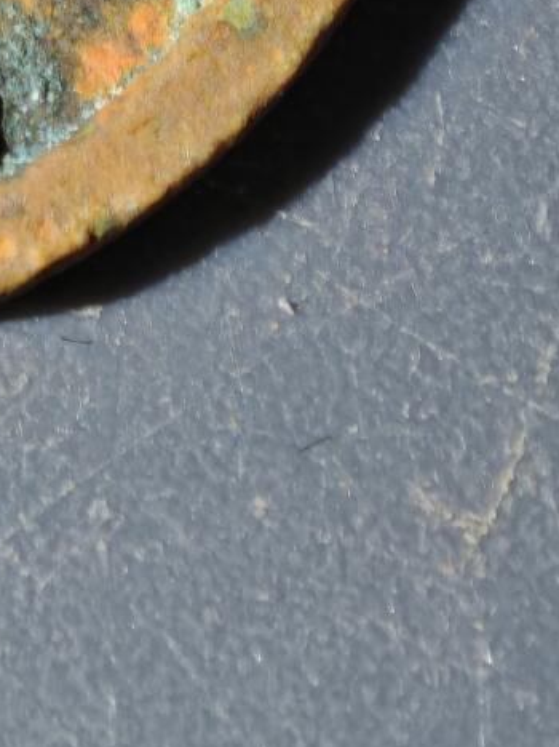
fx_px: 8552
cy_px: -619
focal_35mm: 397
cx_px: -404
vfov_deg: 4.9
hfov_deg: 3.7
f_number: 2
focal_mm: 9
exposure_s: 1/94.4
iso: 200
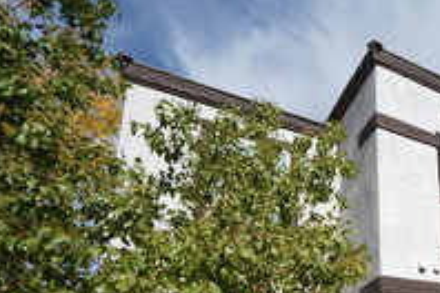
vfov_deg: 37.2
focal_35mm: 31
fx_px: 379
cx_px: 453
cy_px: 303
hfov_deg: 48.1
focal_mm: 12
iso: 50
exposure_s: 1/250
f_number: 6.3
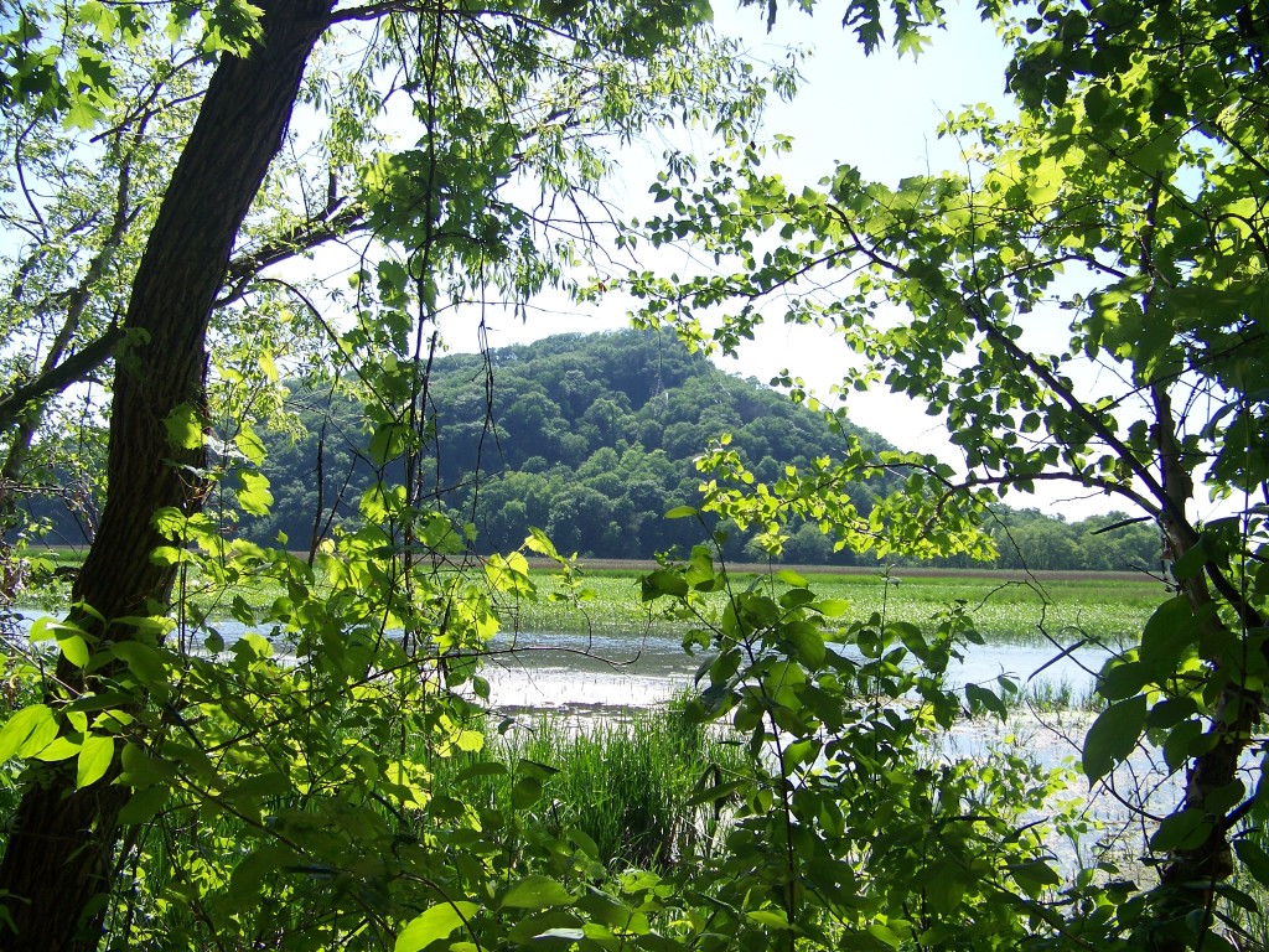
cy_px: 476
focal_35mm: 36
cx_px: 634
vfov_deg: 39.7
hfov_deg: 51.4
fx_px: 1320
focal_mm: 5.85
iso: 64
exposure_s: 1/500
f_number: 2.8
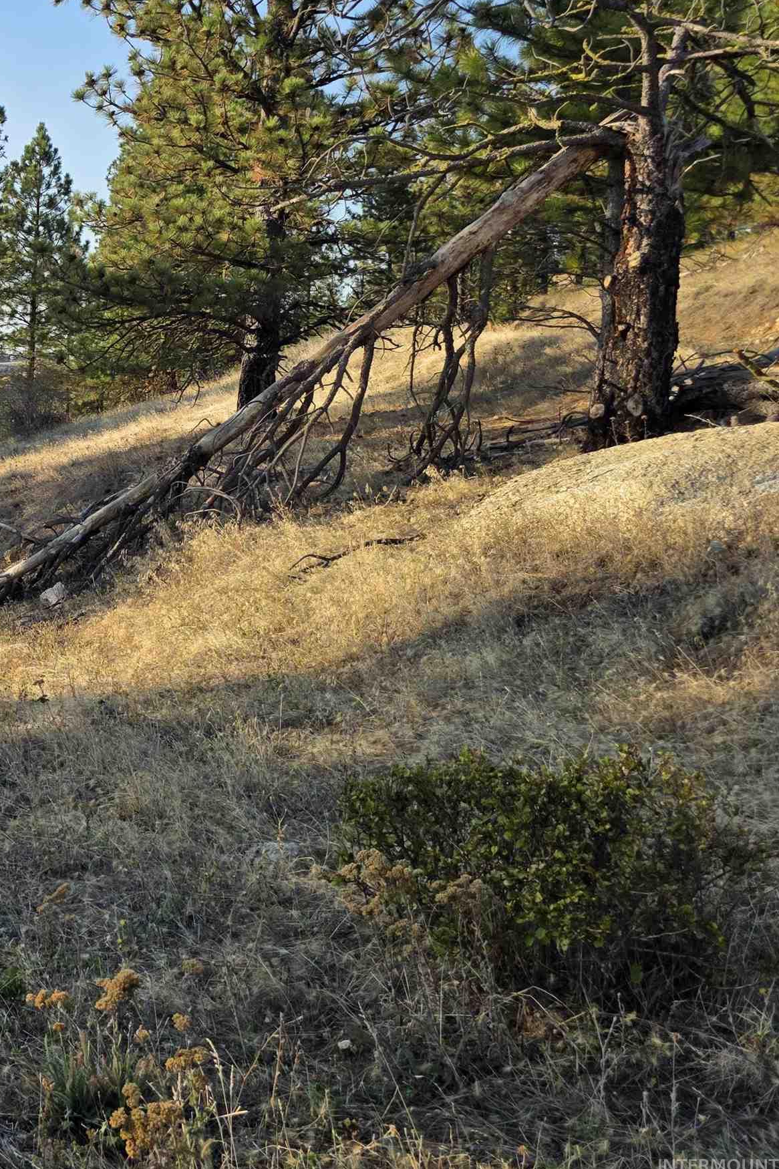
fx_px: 1364
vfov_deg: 46.1
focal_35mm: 42
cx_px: -214
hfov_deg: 27.1
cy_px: 466
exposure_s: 1/2296
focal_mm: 6.3
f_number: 1.7
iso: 80
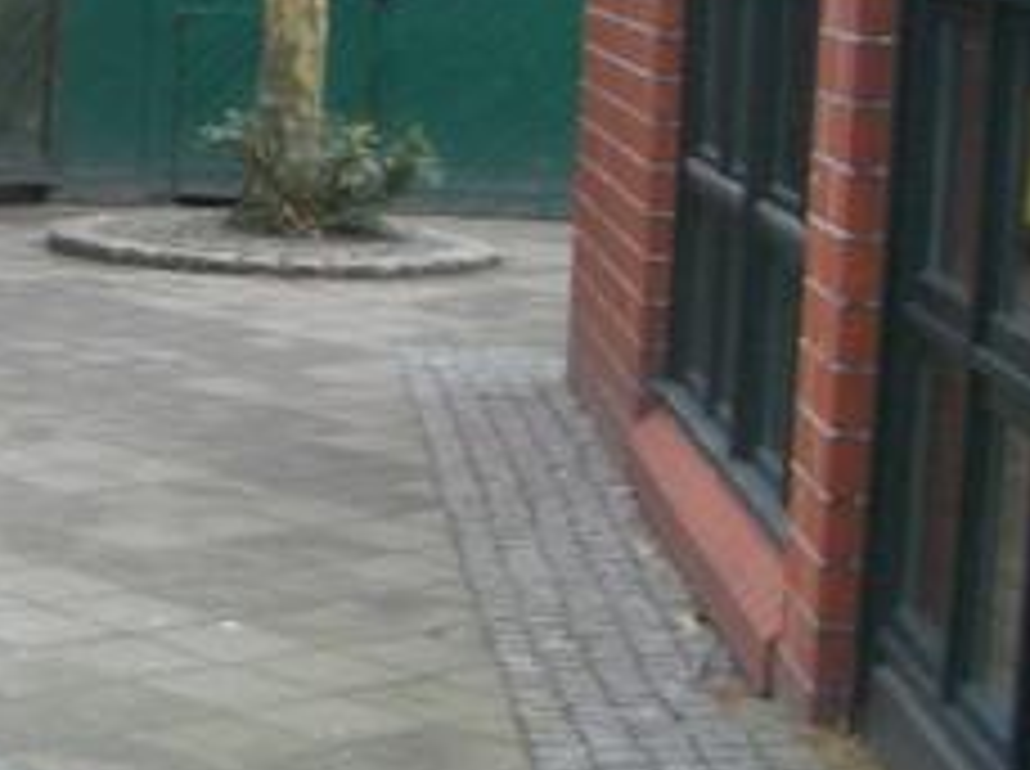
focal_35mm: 98
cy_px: 158
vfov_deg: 15.0
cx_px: -189
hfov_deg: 19.0
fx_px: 2911
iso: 100
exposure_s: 1/10
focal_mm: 5.8
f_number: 2.6
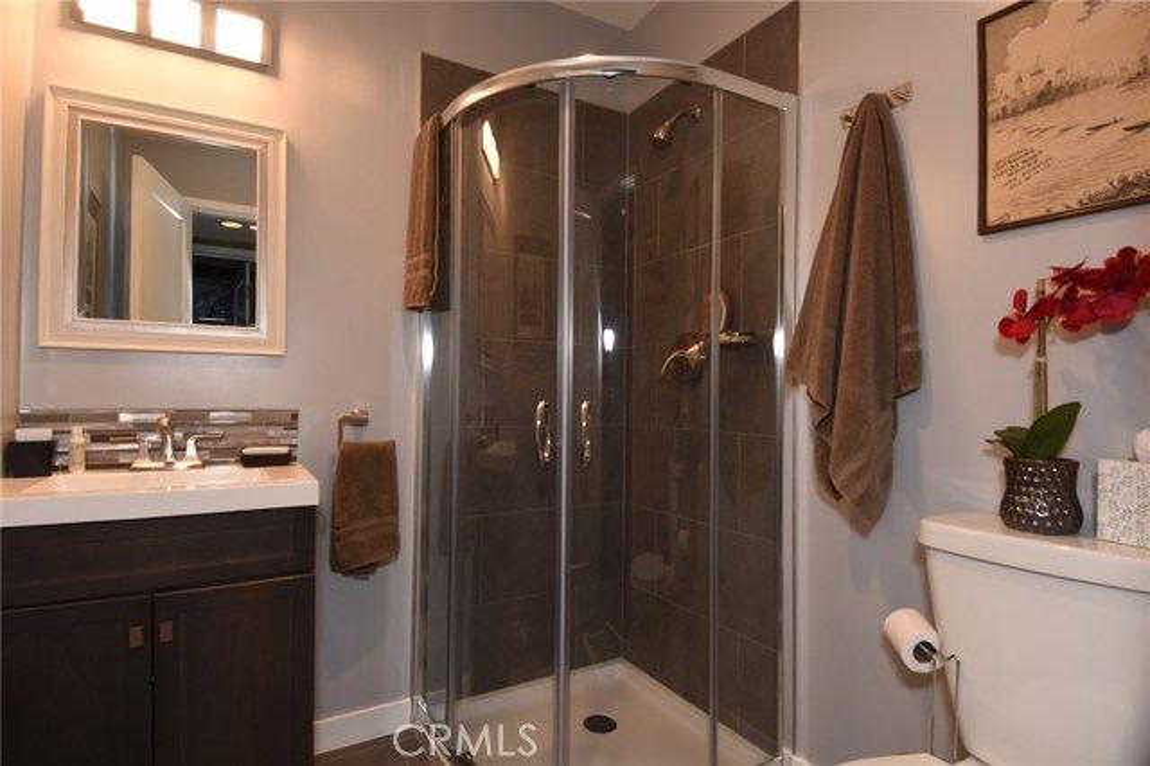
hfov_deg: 90.0
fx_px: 575
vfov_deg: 67.3
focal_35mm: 18
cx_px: 575
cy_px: 383
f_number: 8
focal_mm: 12
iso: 400
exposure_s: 1/20
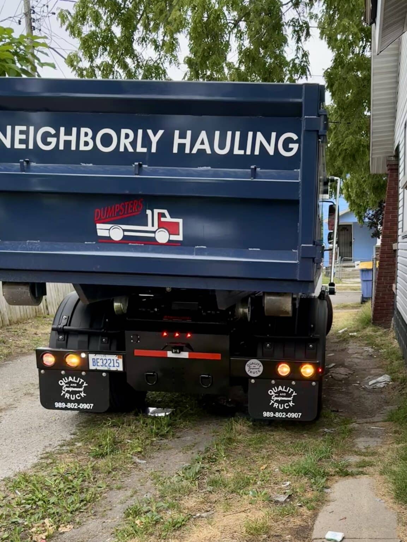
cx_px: 204
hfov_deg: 56.8
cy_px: 271
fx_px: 376
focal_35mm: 24
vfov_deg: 71.6
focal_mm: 6.76
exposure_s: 1/454
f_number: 1.78
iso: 80
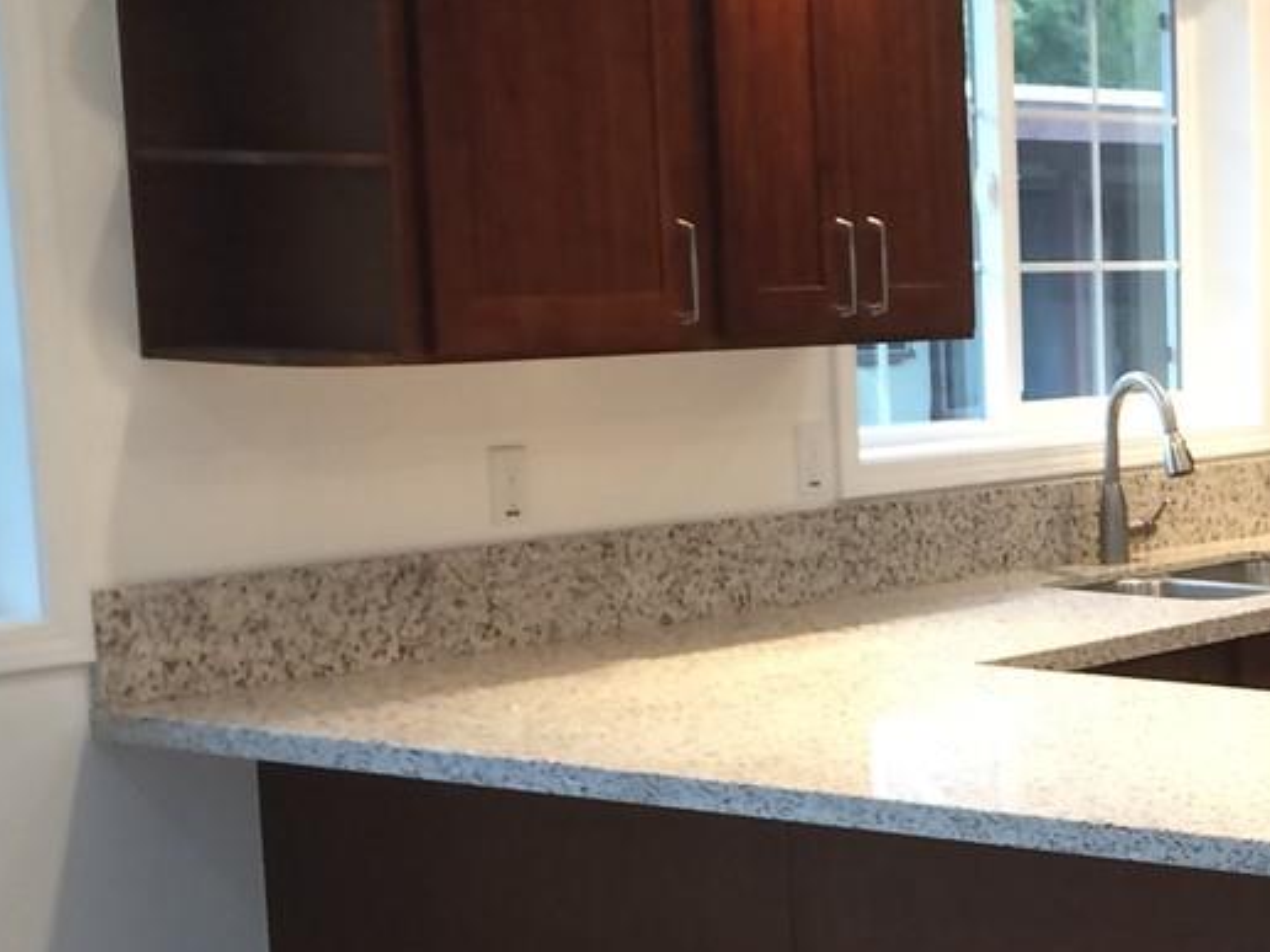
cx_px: 1861
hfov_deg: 18.8
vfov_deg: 15.7
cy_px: 839
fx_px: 3412
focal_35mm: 93
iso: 50
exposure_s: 1/30
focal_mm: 4.12
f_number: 2.2
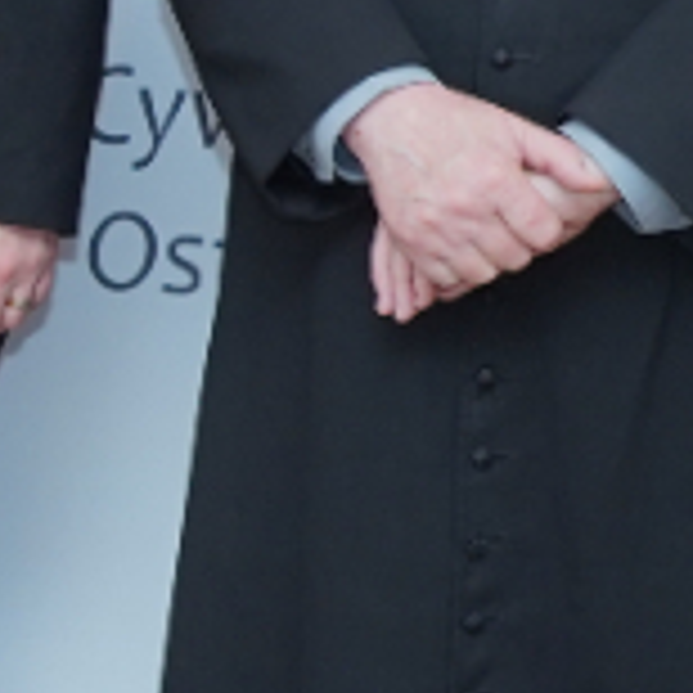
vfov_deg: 7.4
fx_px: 5368
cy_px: 151
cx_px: -990
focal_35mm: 237
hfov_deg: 7.0
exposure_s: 1/100
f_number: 7.1
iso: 640
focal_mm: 33
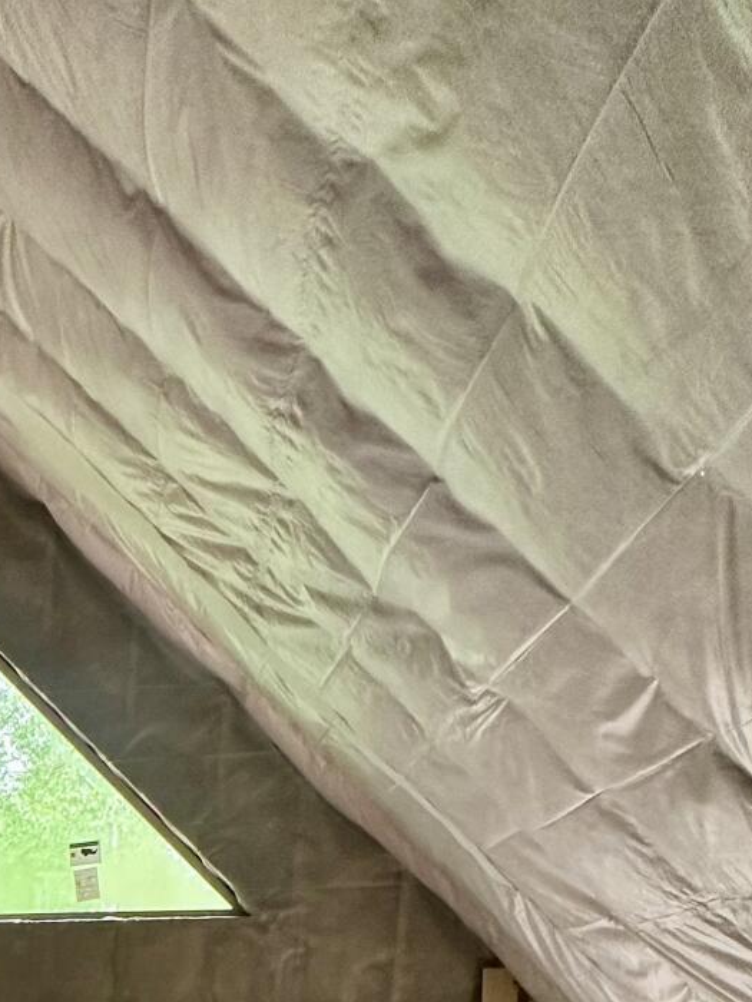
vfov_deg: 35.8
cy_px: 1222
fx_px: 1159
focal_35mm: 40
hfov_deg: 30.4
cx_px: -158
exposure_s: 1/99
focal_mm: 2.22
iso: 200
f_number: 2.2
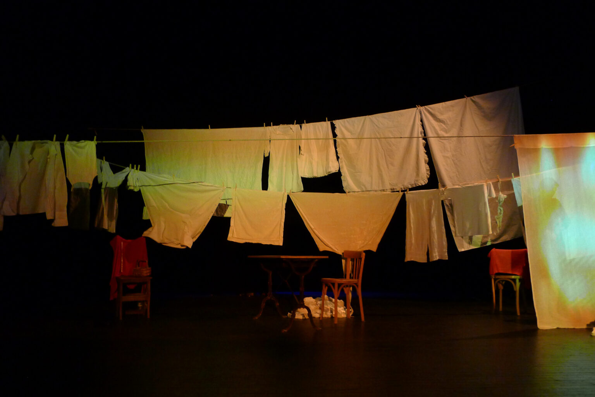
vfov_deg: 43.6
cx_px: 298
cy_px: 198
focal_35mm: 30
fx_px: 496
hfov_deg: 61.9
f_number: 2.2
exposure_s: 1/5
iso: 400
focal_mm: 6.4
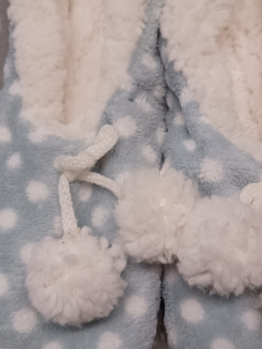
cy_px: 167
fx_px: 454
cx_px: 169
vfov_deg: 42.1
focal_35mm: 45
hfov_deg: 32.0
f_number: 1.8
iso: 400
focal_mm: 4.6
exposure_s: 1/25
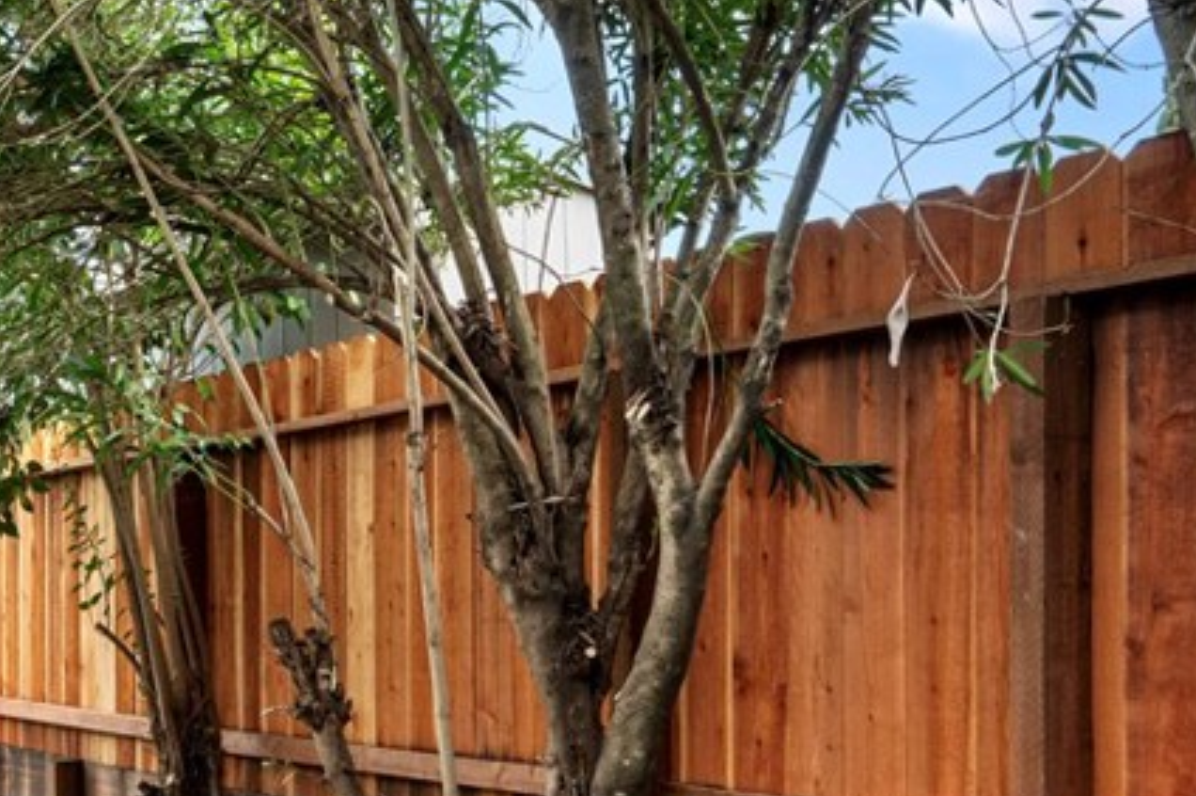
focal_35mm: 58
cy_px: 581
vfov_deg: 23.1
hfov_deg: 31.3
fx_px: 1925
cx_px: -65
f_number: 10
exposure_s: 1/20
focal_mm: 24
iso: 640
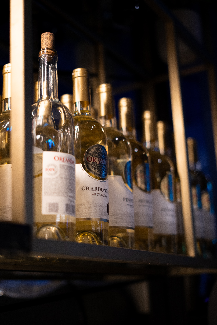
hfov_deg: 26.0
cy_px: 164
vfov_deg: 38.2
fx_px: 470
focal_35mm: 52
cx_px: 106
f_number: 1.8
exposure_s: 1/125
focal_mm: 50
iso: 1000
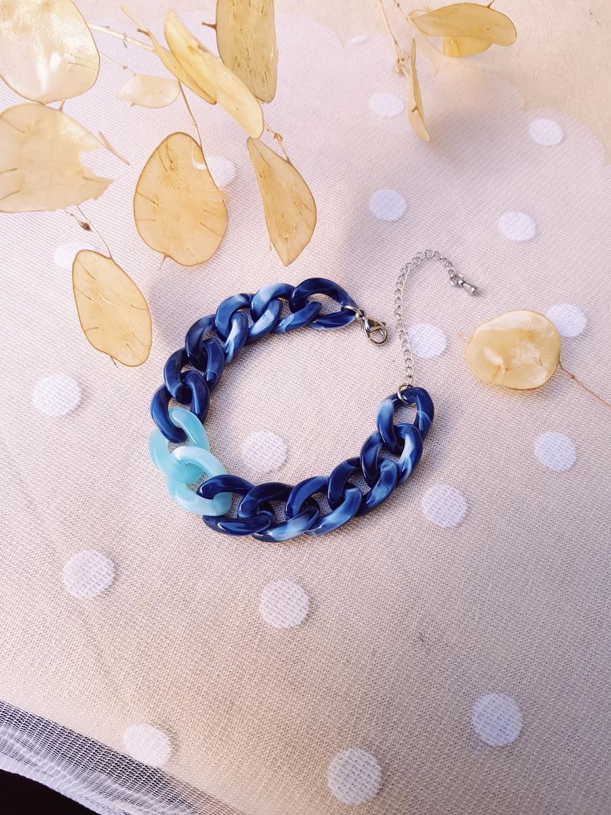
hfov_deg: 53.1
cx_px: 306
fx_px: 612
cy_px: 408
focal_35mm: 26
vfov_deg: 67.3
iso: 50
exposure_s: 1/100
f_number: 1.7
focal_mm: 4.2
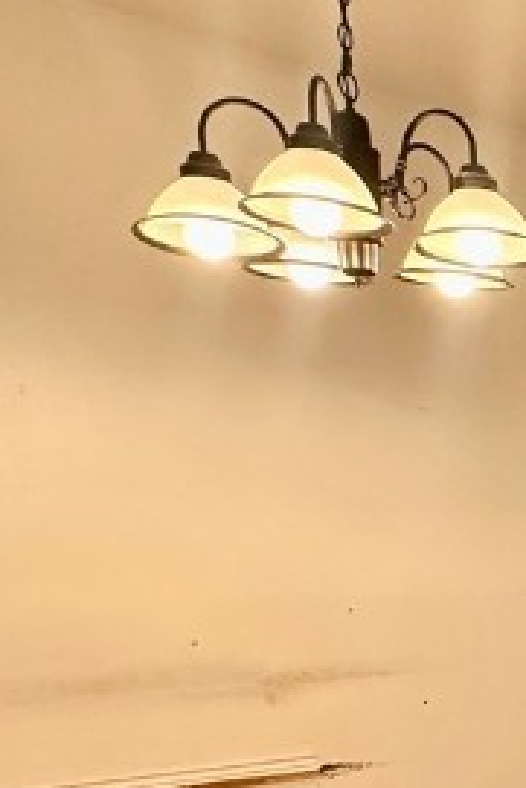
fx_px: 1204
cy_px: 689
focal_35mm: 55
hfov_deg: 18.8
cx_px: 953
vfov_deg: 34.5
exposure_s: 1/120
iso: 200
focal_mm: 2.22
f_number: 2.2
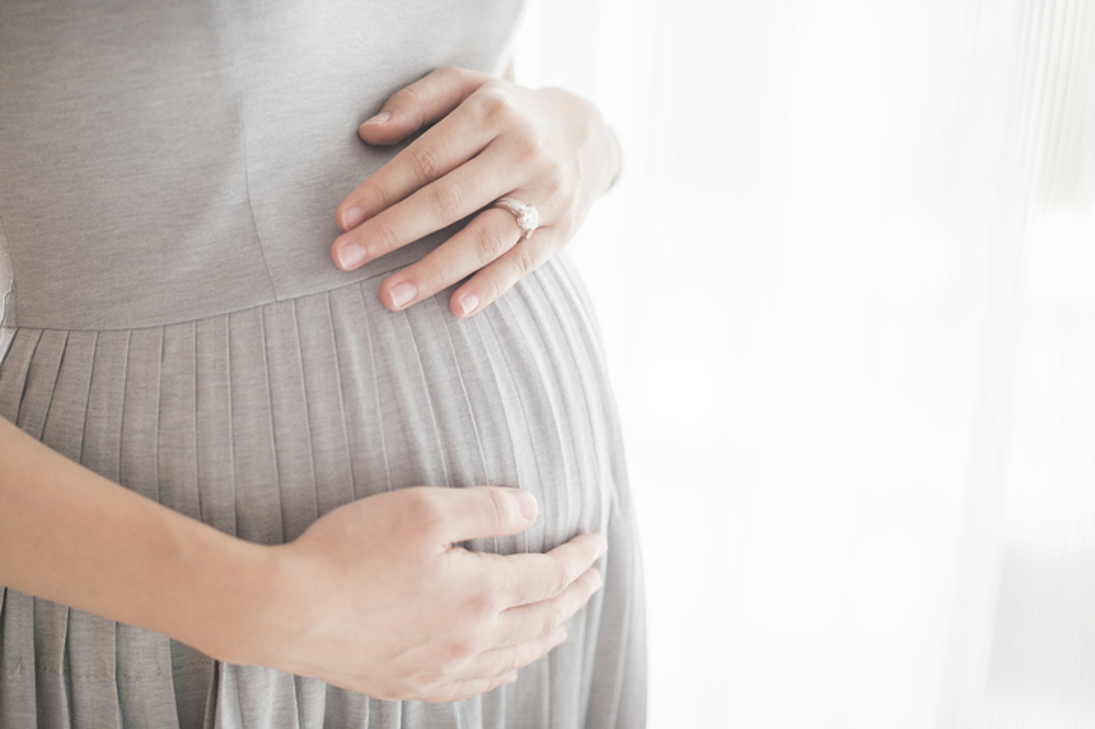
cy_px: 364
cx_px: 548
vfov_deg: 16.1
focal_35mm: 85
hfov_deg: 23.9
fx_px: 2584
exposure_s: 1/200
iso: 100
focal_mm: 85
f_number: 2
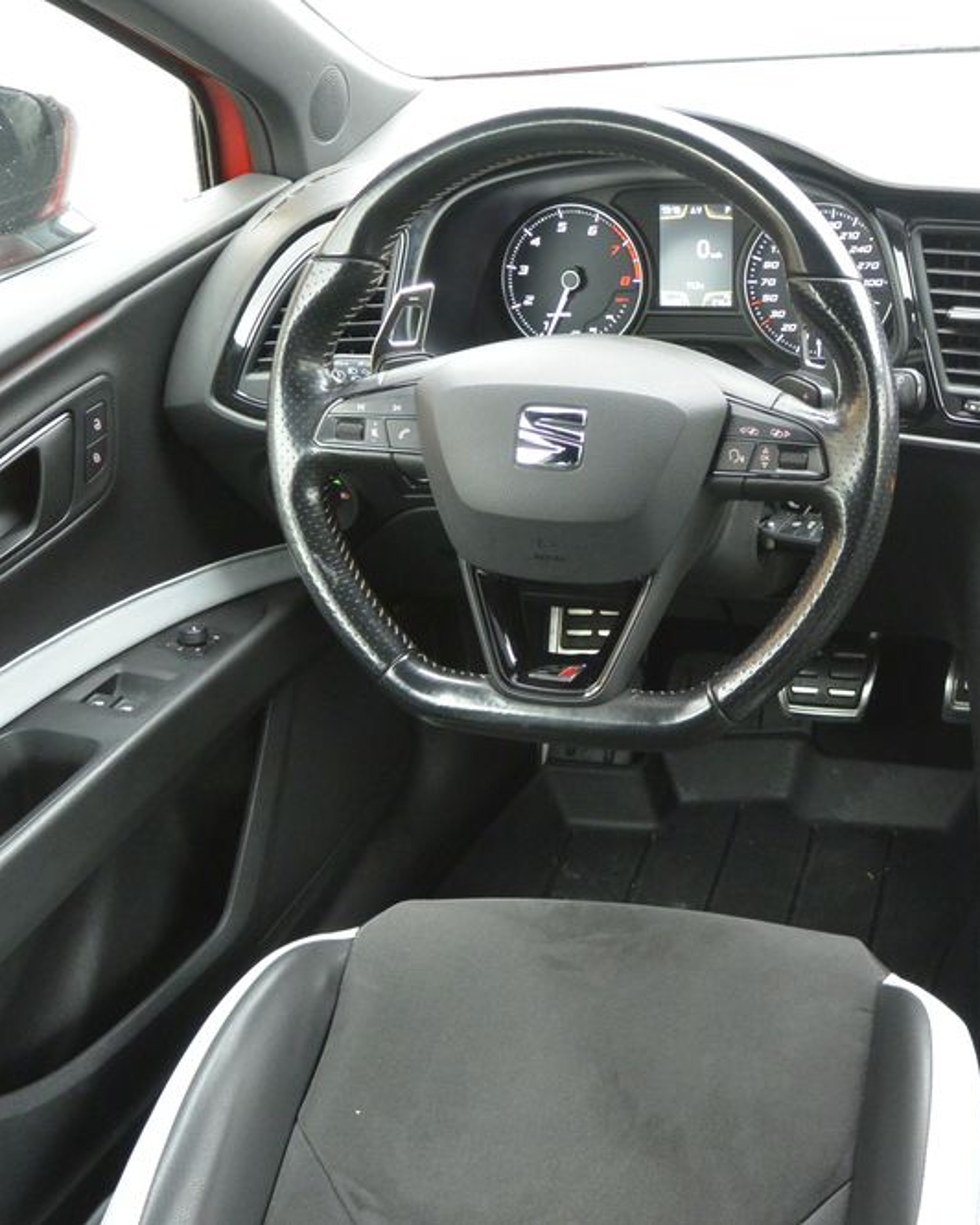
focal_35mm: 39
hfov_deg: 36.8
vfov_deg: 46.8
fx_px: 1414
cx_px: 794
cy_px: 598
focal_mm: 10
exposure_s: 1/30
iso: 900
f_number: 3.5
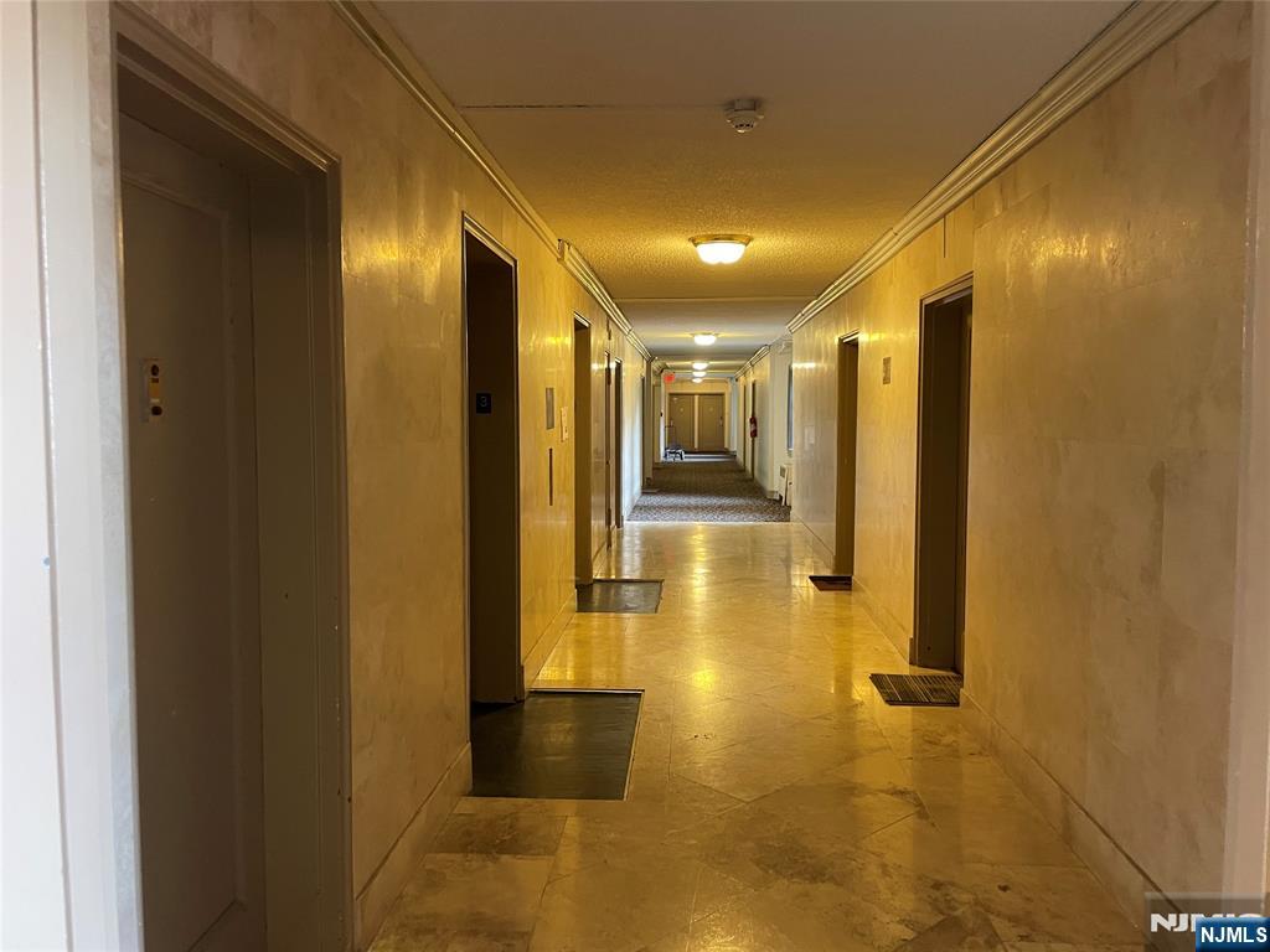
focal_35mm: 26
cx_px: 635
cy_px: 476
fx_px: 954
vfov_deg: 53.1
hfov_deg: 67.3
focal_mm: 4.2
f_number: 1.6
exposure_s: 1/40
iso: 500
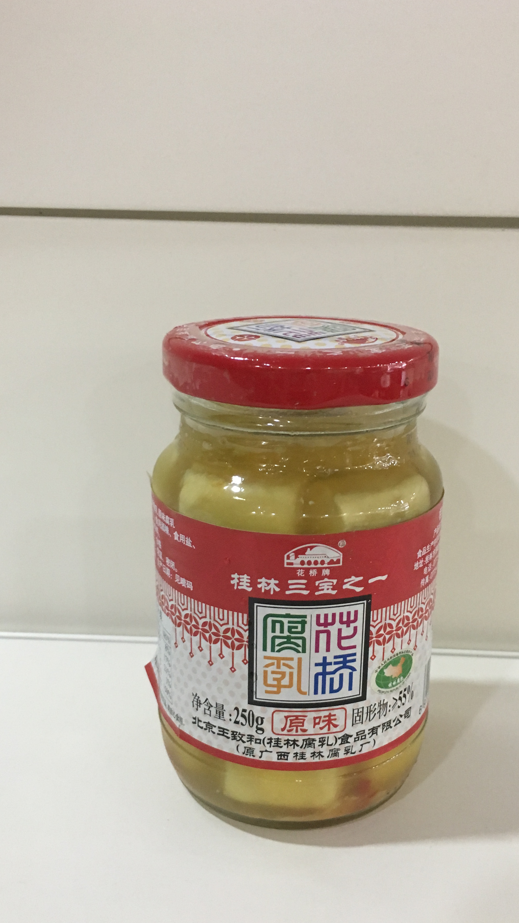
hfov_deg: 32.8
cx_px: 293
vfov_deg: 55.2
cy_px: 497
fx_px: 881
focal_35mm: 36
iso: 160
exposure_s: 1/33
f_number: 2.2
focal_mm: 4.15
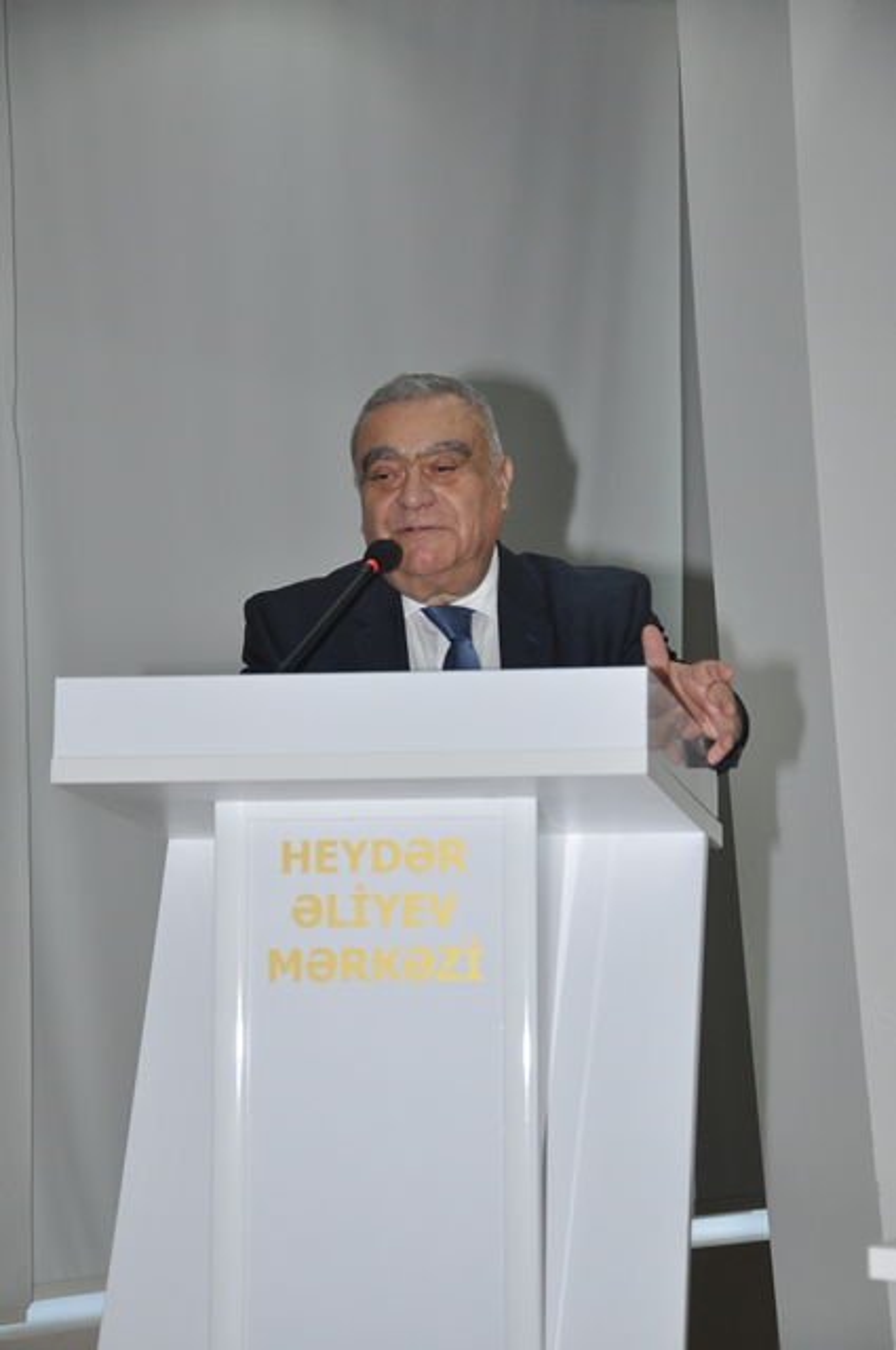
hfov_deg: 13.0
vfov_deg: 19.5
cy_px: 675
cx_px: 448
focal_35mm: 105
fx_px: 3930
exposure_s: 1/160
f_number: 5.6
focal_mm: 70
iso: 640
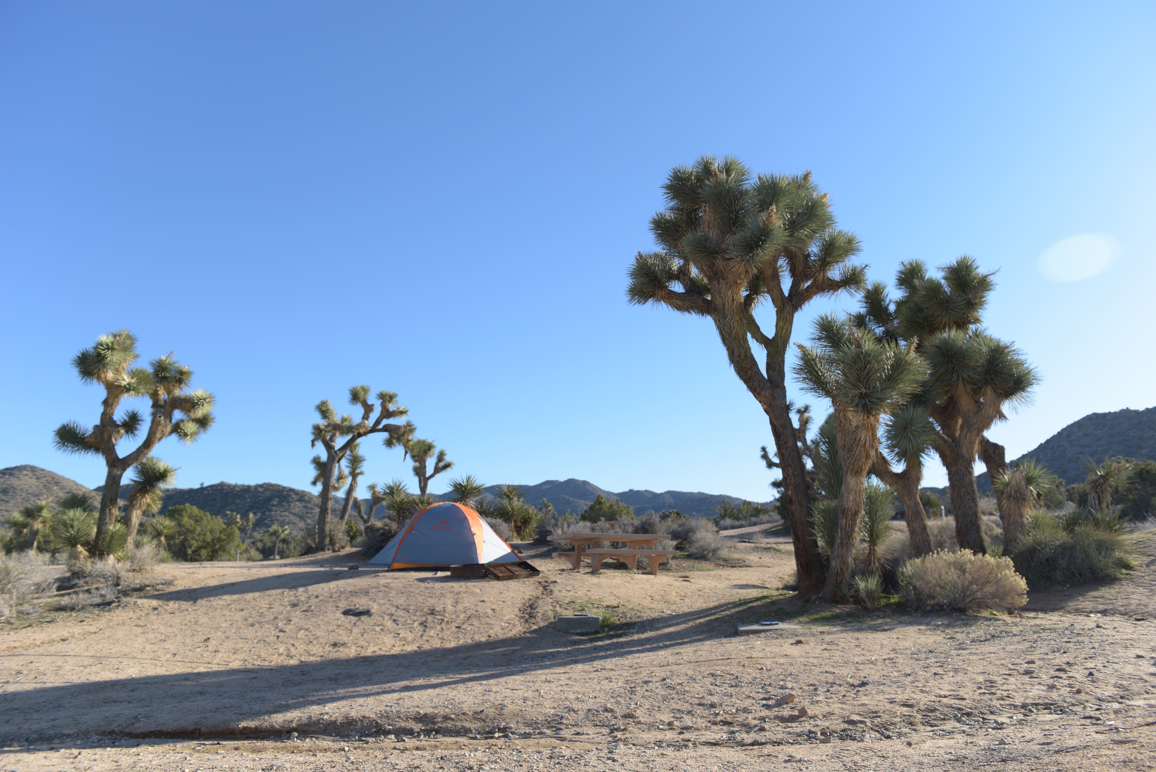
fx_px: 867
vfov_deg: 48.0
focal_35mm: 27
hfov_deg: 67.4
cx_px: 578
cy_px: 386
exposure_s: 1/400
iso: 100
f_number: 5
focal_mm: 27
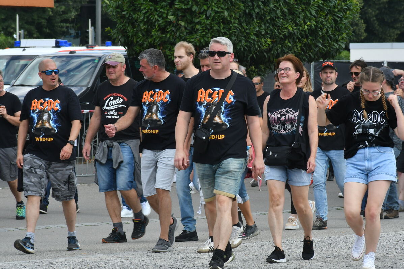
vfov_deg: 4.9
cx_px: 202
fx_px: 3125
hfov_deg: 7.4
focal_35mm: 279
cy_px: 135
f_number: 16
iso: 400
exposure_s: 1/200
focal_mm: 185
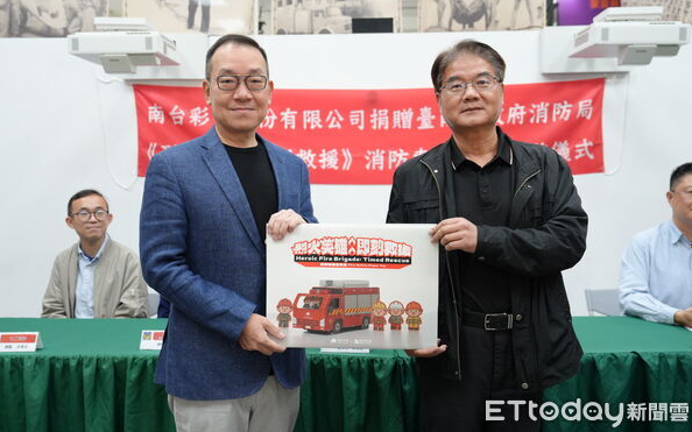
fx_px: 660
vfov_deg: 36.2
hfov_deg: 55.3
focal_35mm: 35
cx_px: 348
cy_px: 201
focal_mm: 34
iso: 640
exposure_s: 1/60
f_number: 4
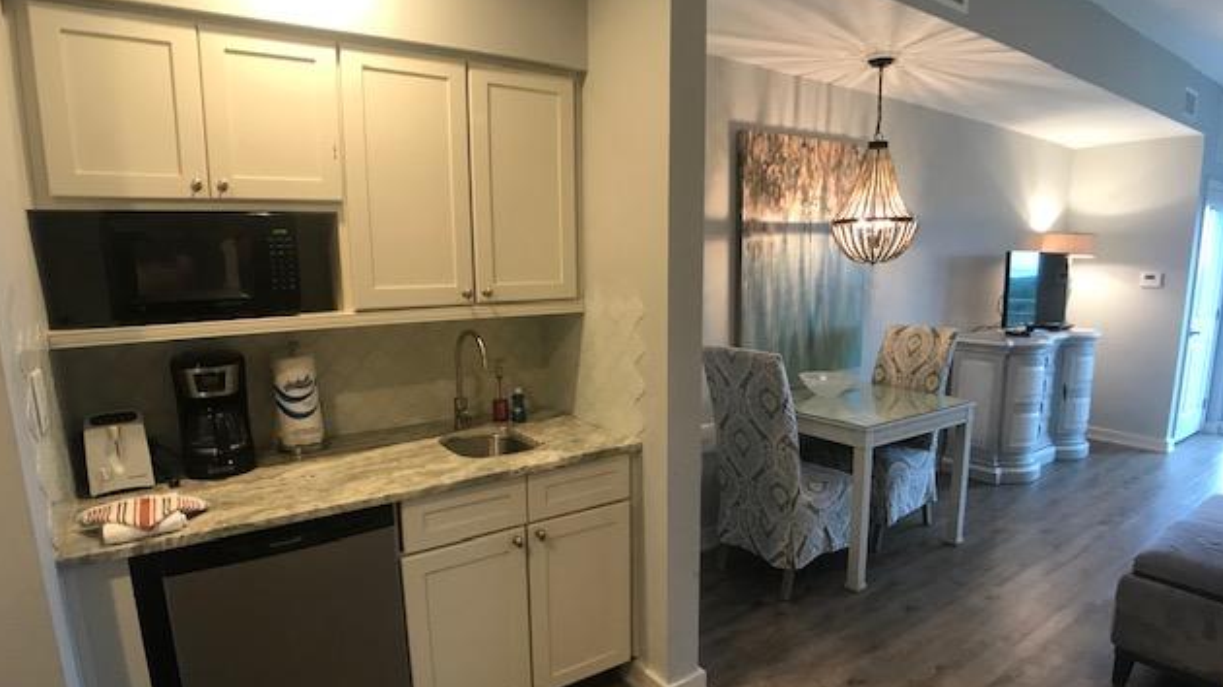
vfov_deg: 37.7
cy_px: 382
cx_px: 612
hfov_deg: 62.6
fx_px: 1005
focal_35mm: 31
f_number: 1.8
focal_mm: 3.99
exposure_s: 1/24
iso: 40
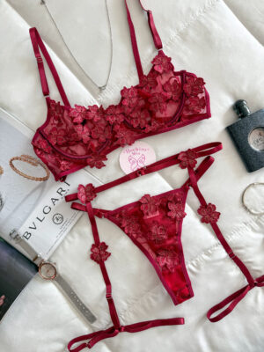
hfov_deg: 56.8
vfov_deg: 71.6
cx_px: 132
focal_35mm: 24
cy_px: 176
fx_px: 244
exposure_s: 1/120
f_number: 1.8
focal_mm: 6.76
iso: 125
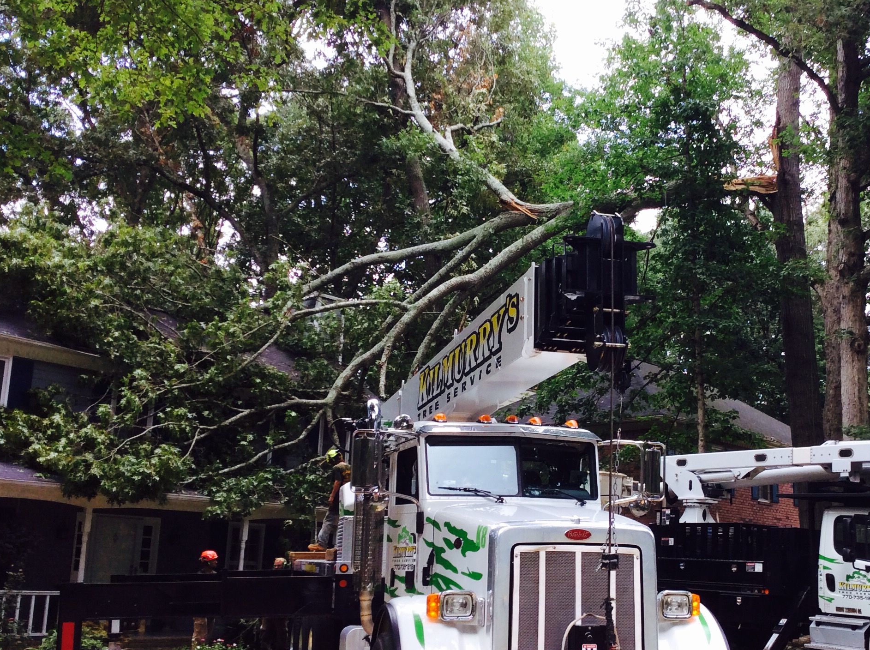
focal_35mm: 44
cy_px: 380
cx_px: 594
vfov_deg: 32.7
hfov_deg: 42.3
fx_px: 1104
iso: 32
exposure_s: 1/175
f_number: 2.4
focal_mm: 3.3
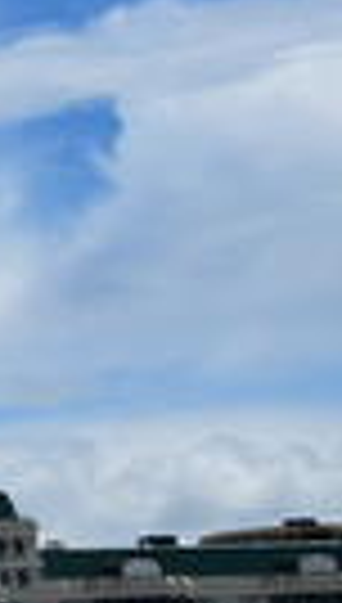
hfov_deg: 5.0
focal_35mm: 183
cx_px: -1512
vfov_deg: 11.7
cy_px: 144
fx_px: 2932
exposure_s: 1/320
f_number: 9
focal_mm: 18
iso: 100
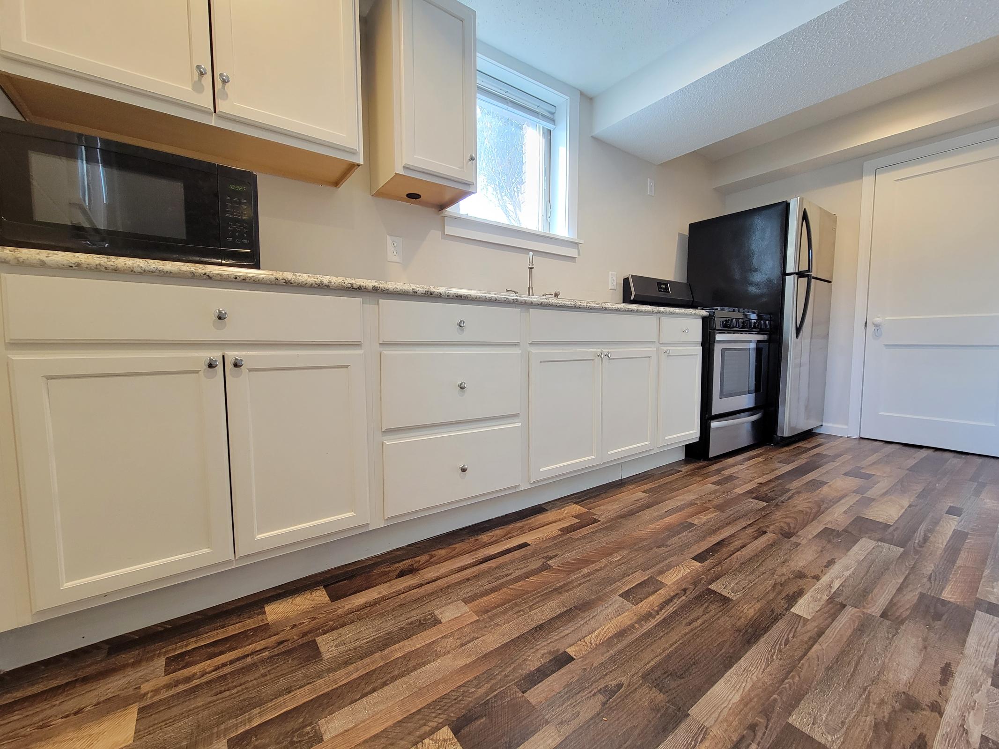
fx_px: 375
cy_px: 374
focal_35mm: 13
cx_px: 500
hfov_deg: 106.2
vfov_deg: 89.9
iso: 320
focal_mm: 2.2
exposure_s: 1/60
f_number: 2.2
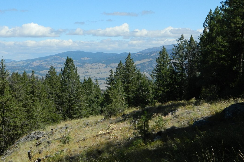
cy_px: 97
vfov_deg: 20.9
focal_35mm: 65
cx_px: 102
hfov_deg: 30.9
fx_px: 441
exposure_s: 1/1000
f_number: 3.5
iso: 80
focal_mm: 7.3
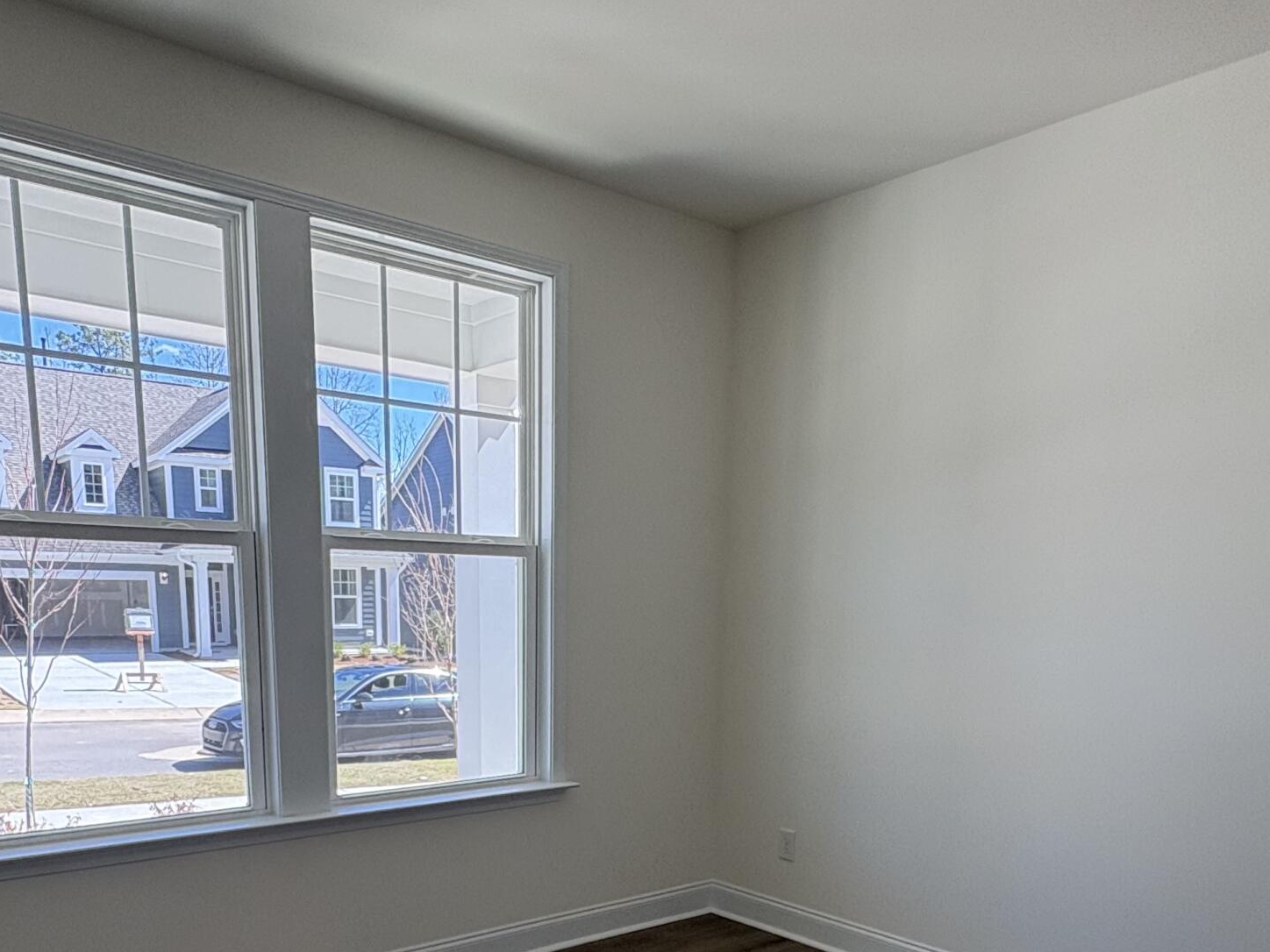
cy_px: 789
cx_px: 630
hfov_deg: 61.7
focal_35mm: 29
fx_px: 1064
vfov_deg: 45.3
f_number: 2.2
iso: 64
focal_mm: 2.22
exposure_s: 1/190
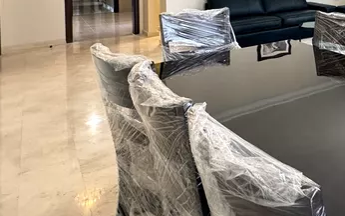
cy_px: -34
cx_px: 353
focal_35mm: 40
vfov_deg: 28.4
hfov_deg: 41.9
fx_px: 376
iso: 320
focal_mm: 2.22
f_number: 2.2
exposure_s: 1/88
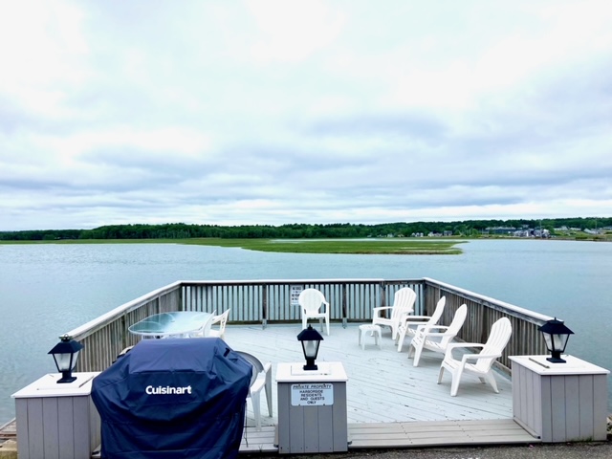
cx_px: 306
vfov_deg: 49.7
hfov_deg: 63.4
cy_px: 230
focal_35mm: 28
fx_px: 495
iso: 20
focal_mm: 3.99
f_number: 1.8
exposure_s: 1/1143
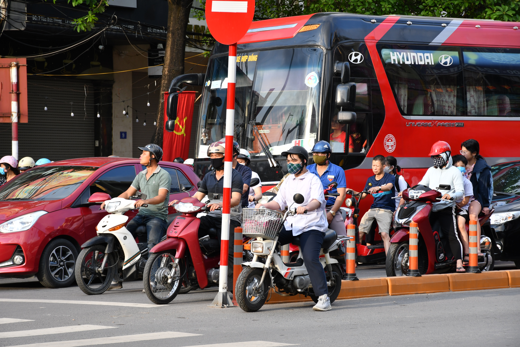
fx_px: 1950
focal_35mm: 135
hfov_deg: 15.2
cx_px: 260
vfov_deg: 10.2
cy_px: 174
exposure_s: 1/200
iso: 250
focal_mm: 90
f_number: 9
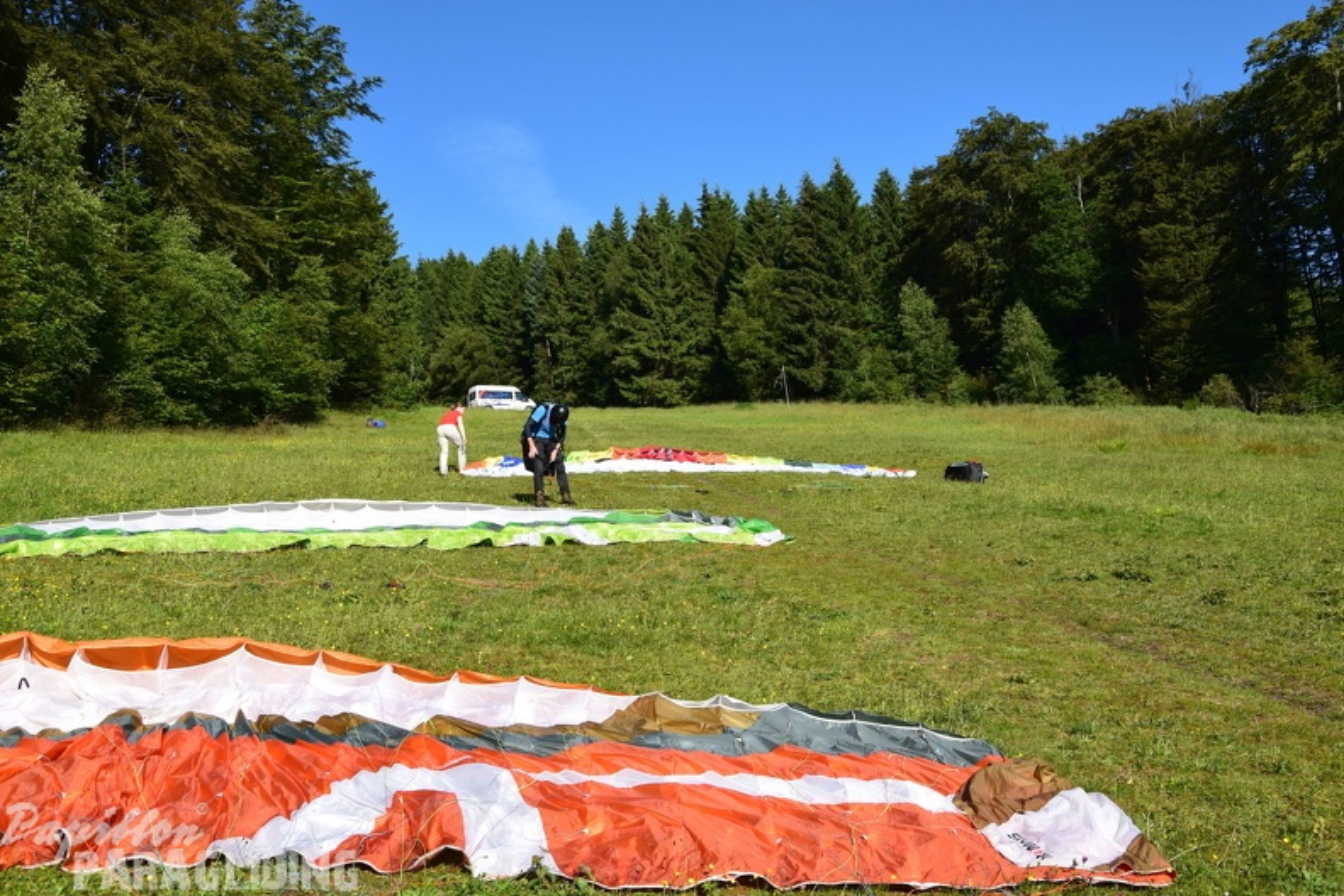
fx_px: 1344
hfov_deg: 53.1
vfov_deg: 36.9
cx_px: 672
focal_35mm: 36
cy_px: 448
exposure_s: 1/500
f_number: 11
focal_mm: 24
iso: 400
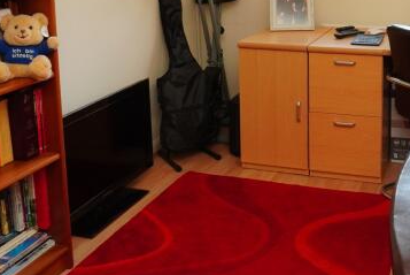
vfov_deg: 29.0
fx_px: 490
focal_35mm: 43
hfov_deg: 42.7
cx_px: 346
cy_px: -9
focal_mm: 10
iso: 1250
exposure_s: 1/60
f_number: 7.1
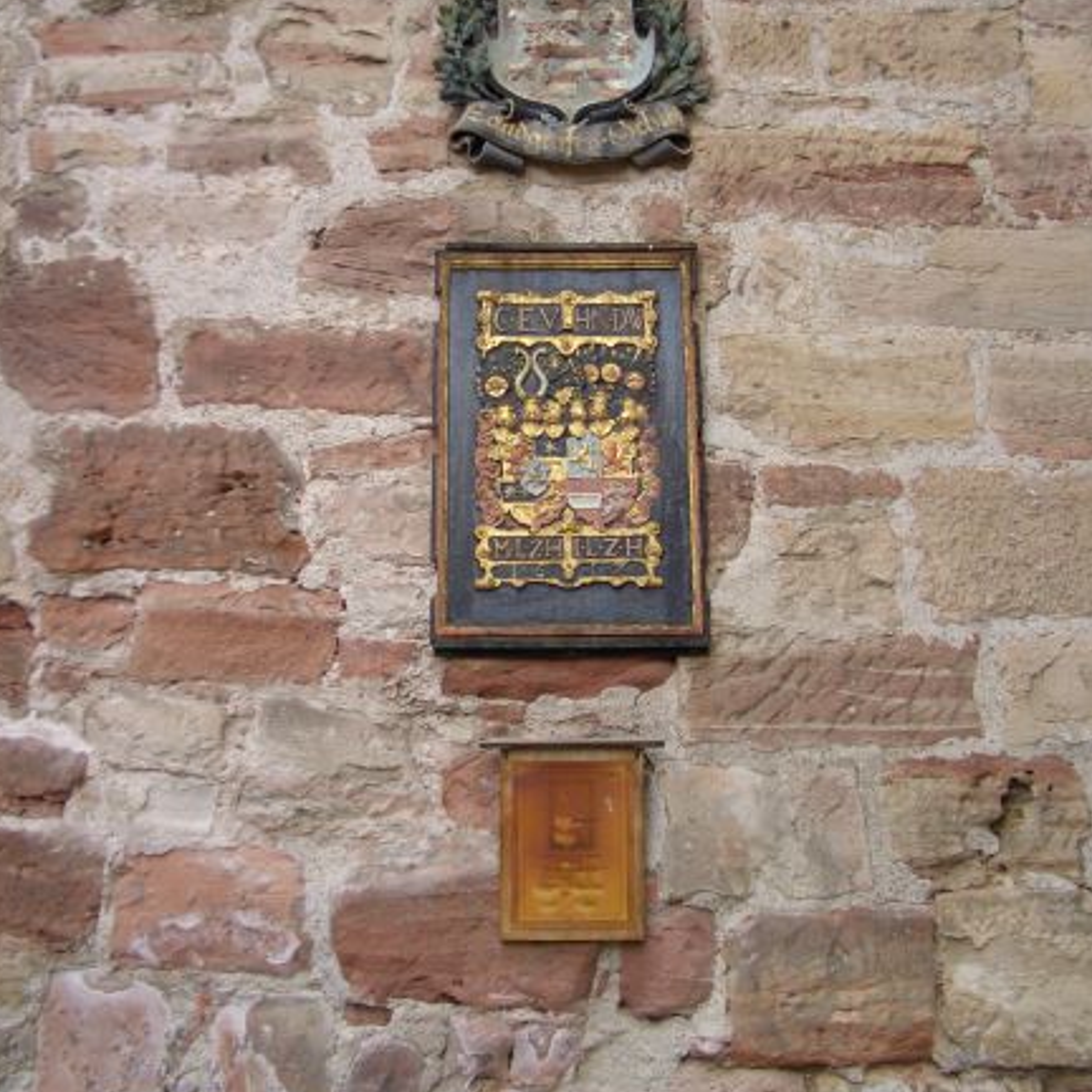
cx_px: 551
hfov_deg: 39.2
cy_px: 458
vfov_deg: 39.1
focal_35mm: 43
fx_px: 1535
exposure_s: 1/100
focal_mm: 5.8
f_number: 2.6
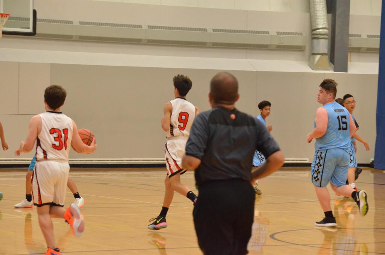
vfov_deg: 9.9
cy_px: 128
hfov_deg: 14.9
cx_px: 192
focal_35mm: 138
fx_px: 1473
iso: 6400
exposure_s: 1/160
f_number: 6.3
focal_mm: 92
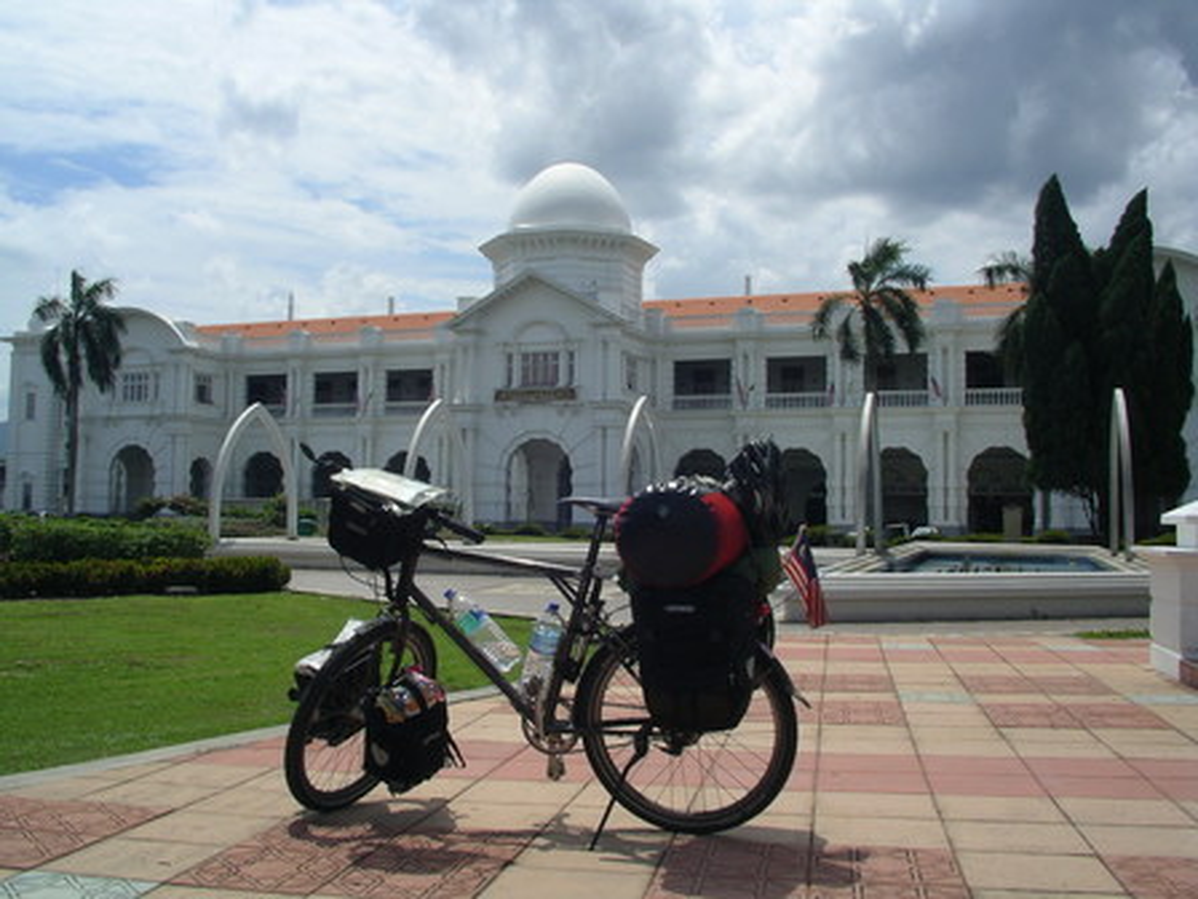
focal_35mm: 37
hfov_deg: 50.1
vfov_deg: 38.7
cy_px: 450
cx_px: 599
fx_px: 1281
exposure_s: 1/320
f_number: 6.9
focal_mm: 5.7
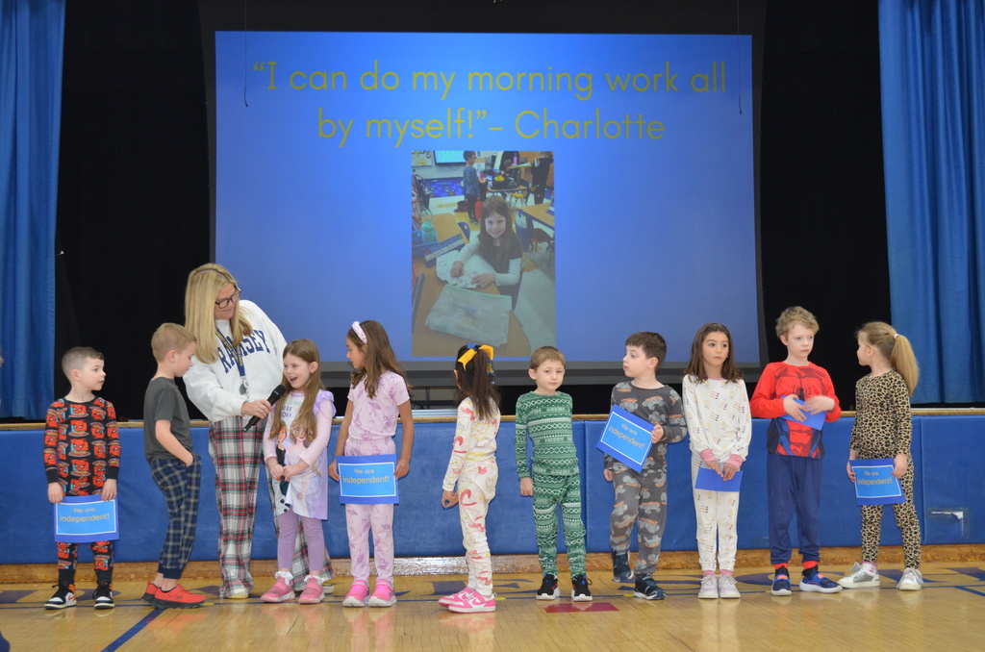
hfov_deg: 37.9
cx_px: 492
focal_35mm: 52
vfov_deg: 25.6
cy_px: 326
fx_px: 1433
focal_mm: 35
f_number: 5
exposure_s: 1/60
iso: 800
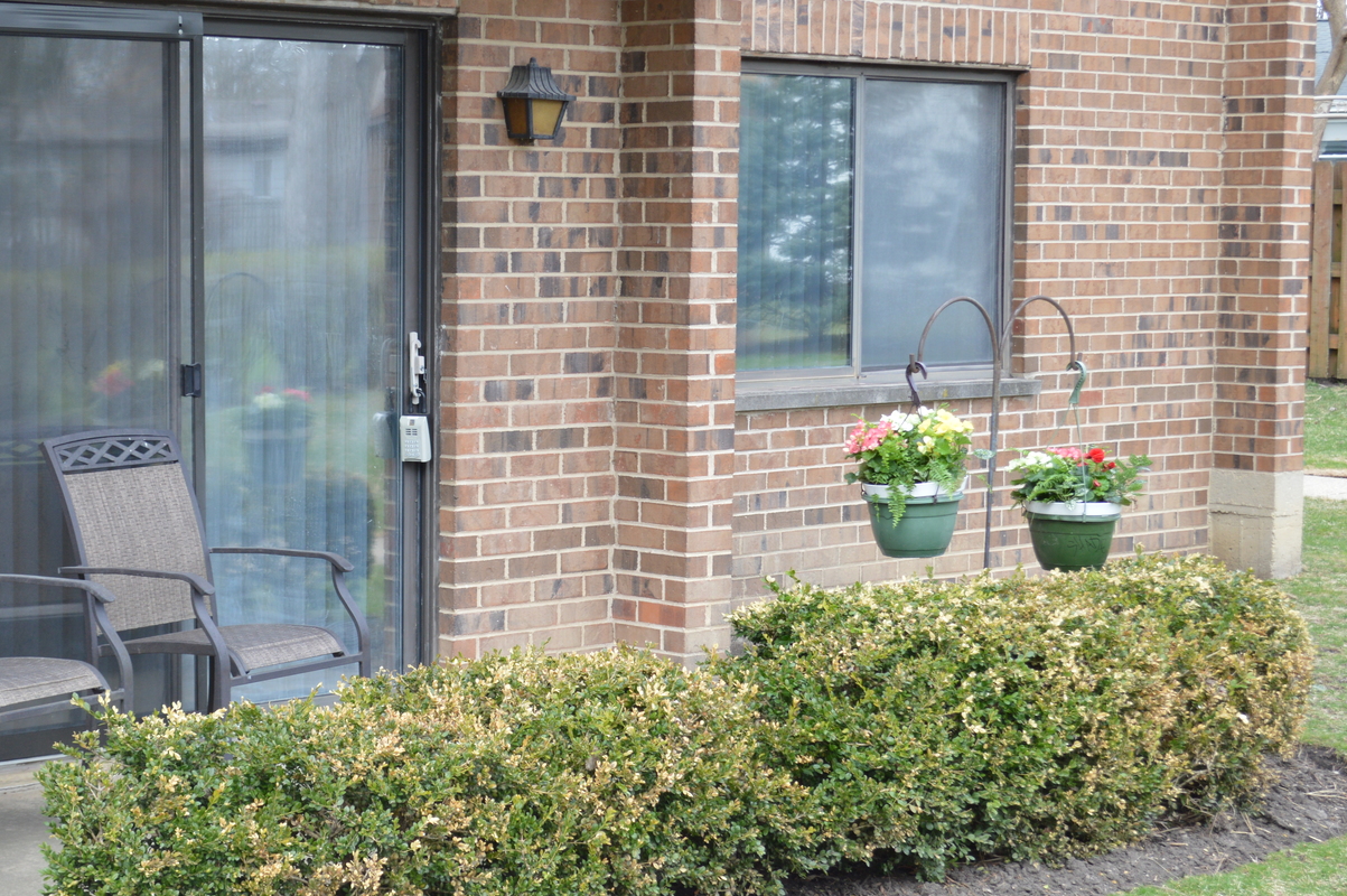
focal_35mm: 81
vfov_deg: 16.8
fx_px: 3028
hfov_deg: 25.0
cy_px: 472
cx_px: 533
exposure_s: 1/125
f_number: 5.6
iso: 250
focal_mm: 40
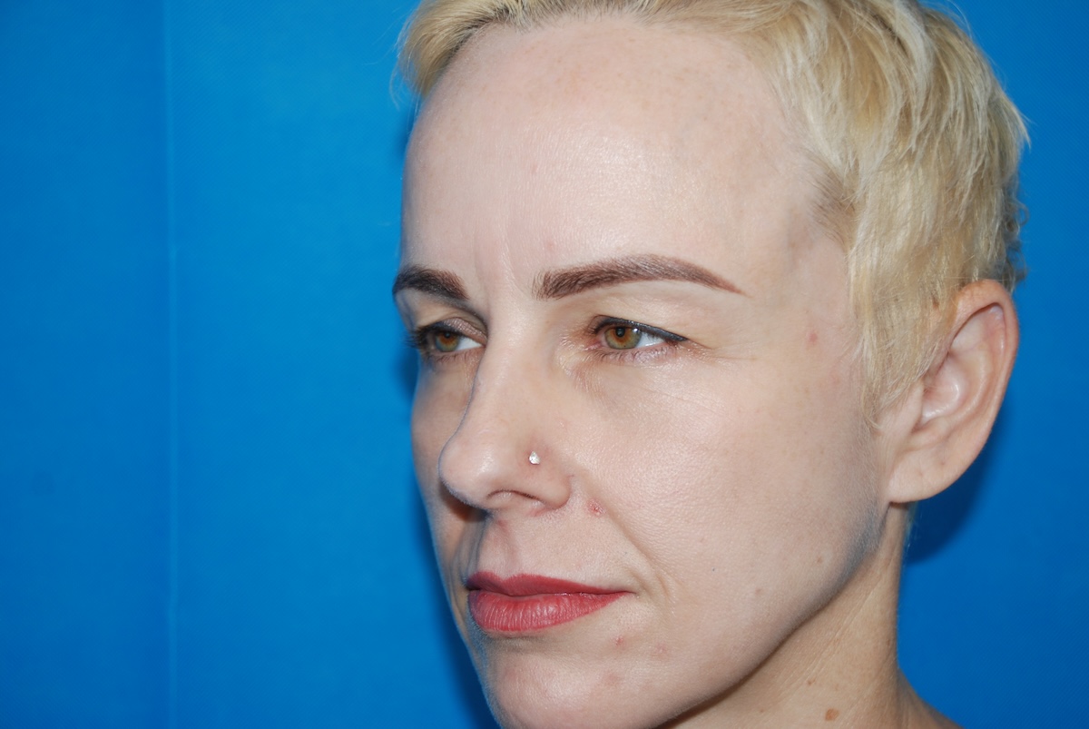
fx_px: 1999
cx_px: 544
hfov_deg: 30.5
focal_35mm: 66
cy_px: 364
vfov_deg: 20.7
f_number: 4.8
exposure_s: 1/60
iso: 125
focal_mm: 44
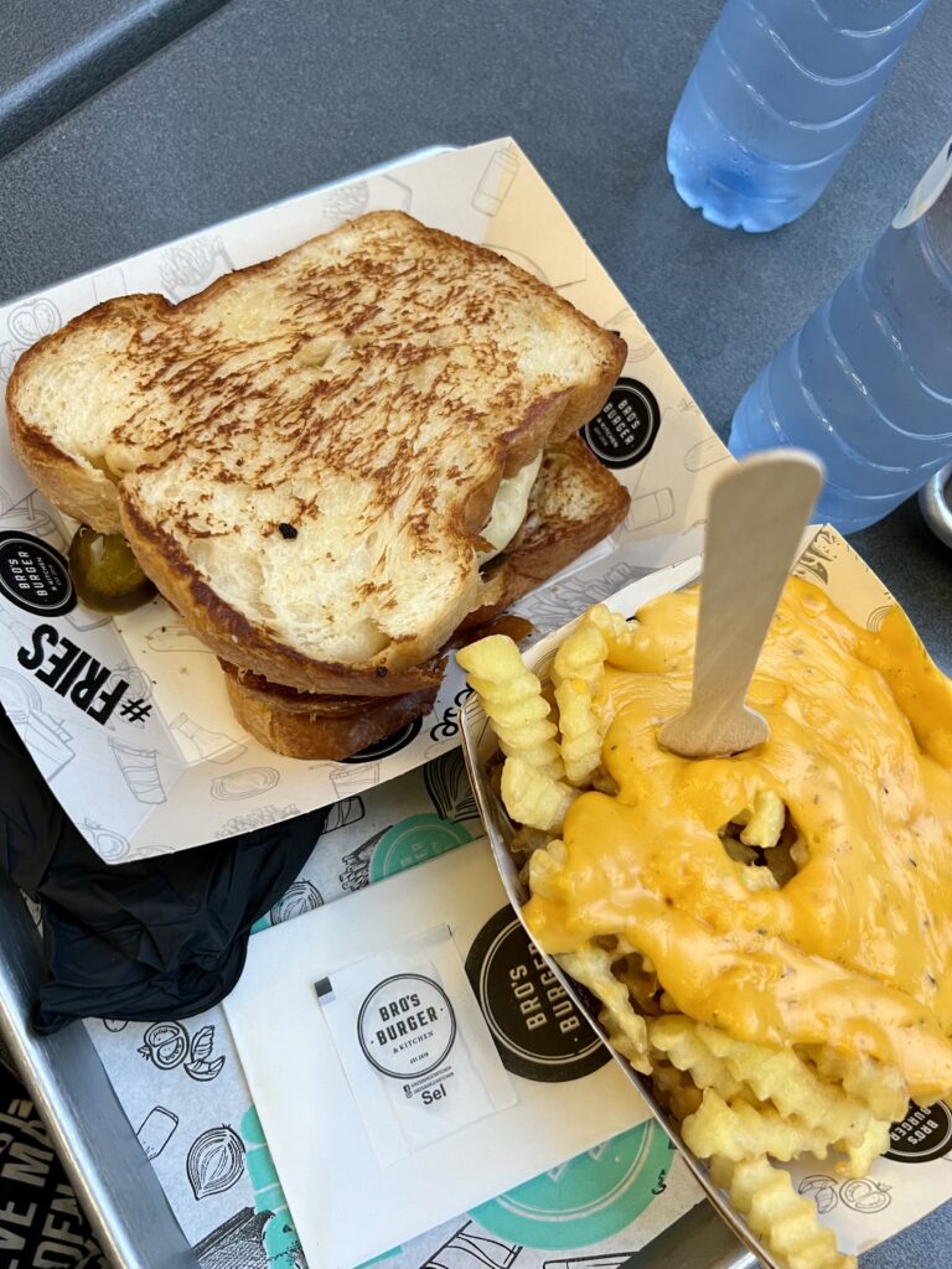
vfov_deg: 67.3
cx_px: 476
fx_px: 953
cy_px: 634
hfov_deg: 53.1
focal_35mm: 26
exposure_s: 1/50
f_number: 1.5
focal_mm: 5.7
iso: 80
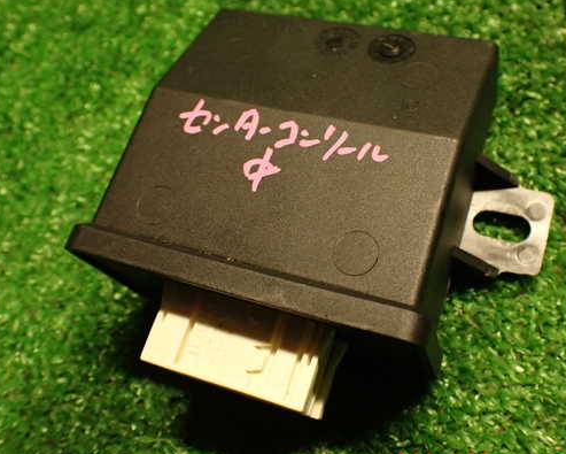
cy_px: 220
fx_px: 637
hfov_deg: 47.8
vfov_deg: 39.2
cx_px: 313
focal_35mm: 38
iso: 500
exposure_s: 1/30
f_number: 2.4
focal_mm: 5.79
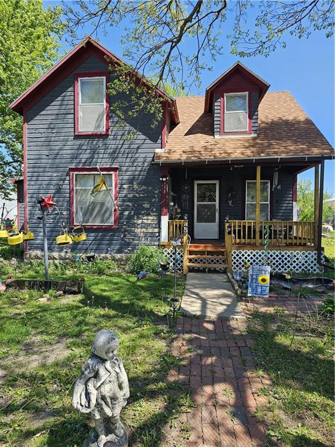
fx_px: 297
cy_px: 224
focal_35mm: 23
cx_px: 168
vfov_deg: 73.9
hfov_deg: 58.9
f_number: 1.7
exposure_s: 1/251
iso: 10
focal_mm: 6.3
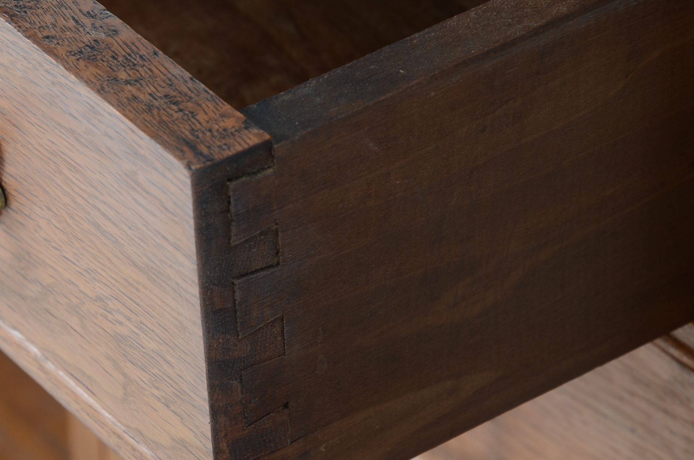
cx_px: 275
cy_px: 251
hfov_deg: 9.9
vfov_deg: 6.6
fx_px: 4014
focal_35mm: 209
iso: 200
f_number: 8
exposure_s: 1/80
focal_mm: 105
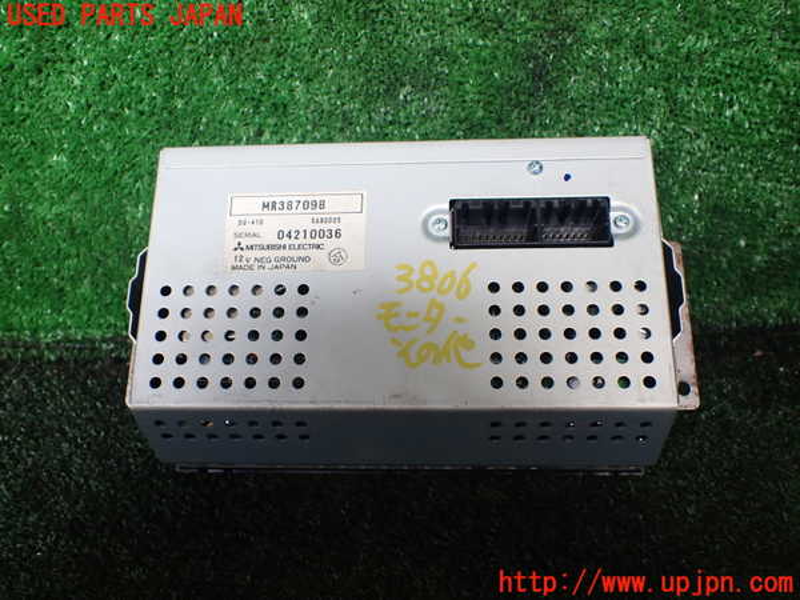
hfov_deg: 60.0
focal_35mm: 30
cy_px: 300
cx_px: 400
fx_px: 693
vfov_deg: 46.8
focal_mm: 5.4
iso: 125
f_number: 2.3
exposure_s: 1/125
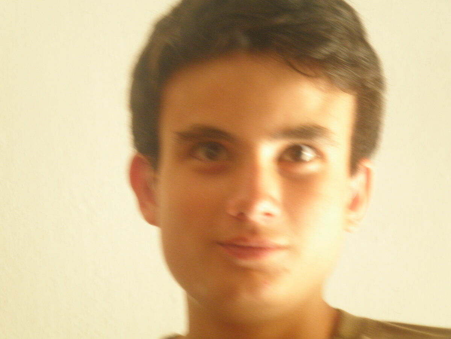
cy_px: 170
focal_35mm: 111
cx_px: 226
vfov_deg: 13.3
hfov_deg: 17.7
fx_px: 1446
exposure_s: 1/5
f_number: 5.8
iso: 160
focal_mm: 19.6
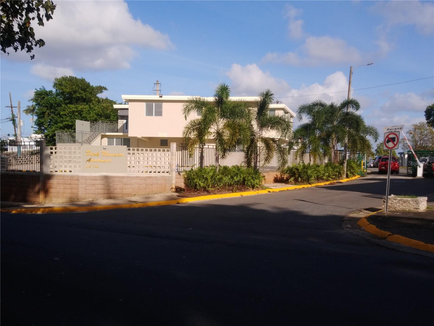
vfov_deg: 39.7
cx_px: 217
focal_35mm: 36
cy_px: 163
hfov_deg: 51.4
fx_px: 451
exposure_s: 1/1022
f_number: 2.2
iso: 100
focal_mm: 3.7
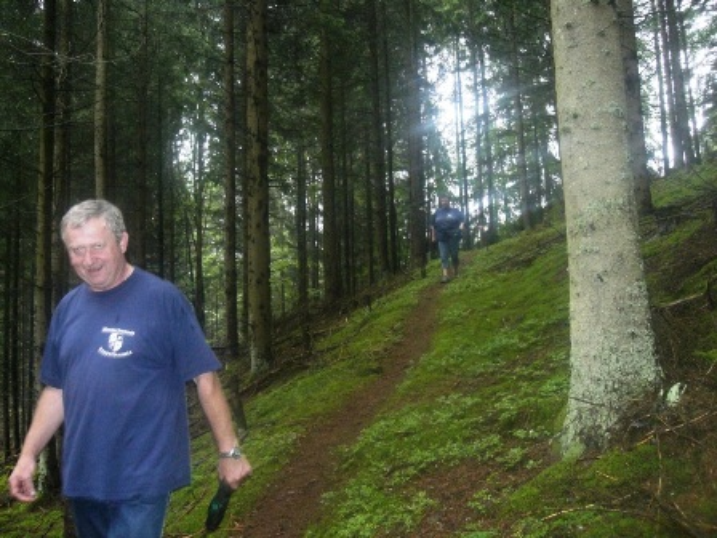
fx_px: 787
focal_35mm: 38
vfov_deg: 37.7
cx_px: 358
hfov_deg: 49.0
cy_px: 269
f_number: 3.1
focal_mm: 6.3
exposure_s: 1/60
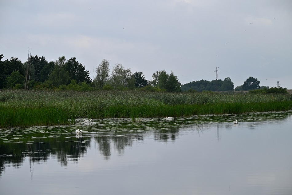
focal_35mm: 102
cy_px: 98
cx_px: 146
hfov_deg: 20.0
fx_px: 828
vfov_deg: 13.4
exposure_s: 1/640
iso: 200
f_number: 7.1
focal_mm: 102
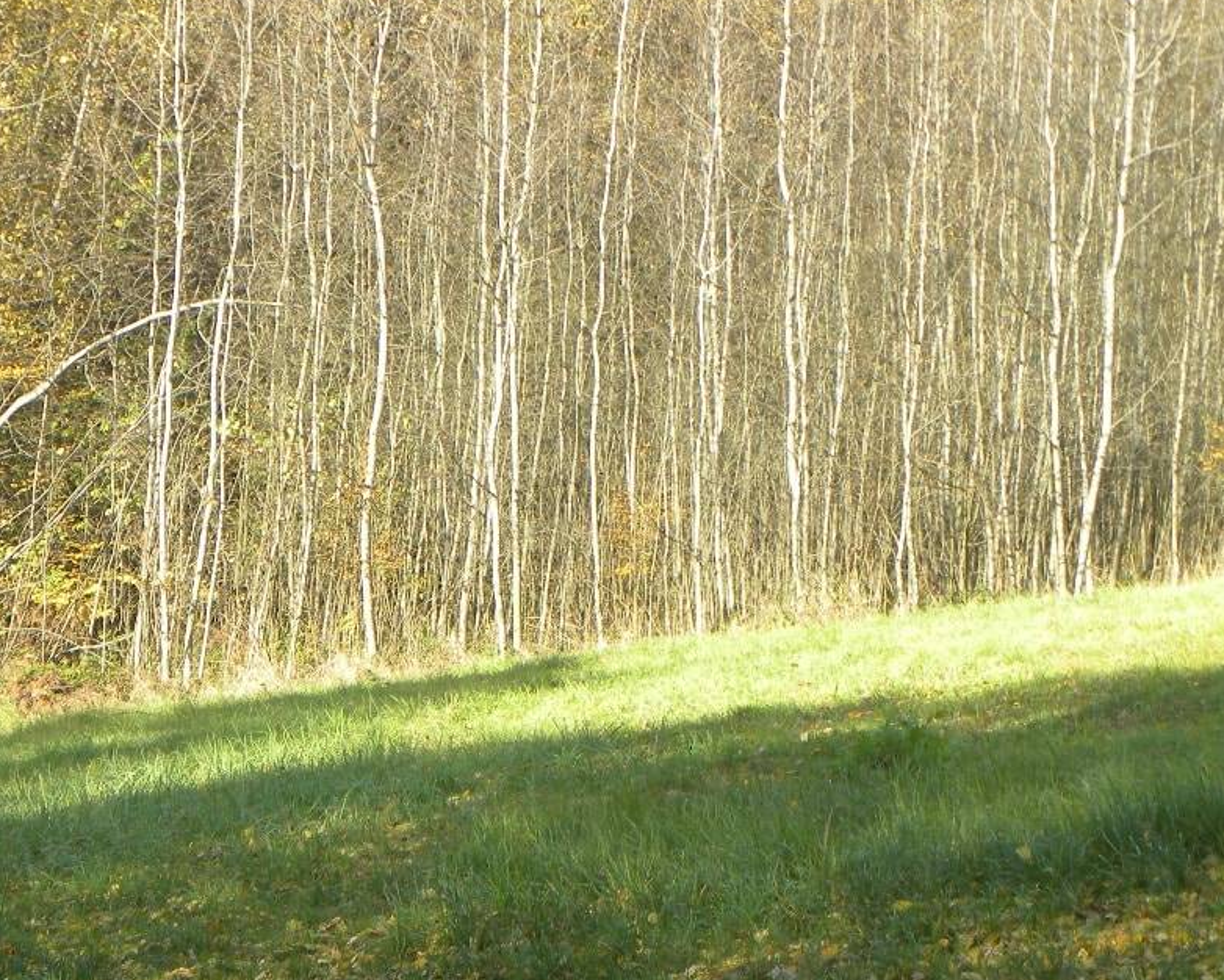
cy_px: 600
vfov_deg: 9.3
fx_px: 6015
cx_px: 416
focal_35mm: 166
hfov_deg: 11.6
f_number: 4
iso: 64
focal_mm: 16.9
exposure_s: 1/133
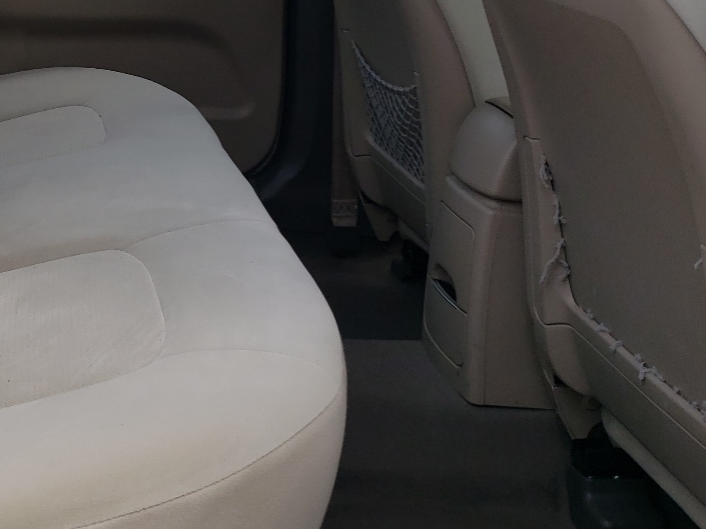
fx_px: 1204
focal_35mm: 59
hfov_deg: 32.0
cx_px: 158
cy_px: 46
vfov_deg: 24.1
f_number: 1.5
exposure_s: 1/2000
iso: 50
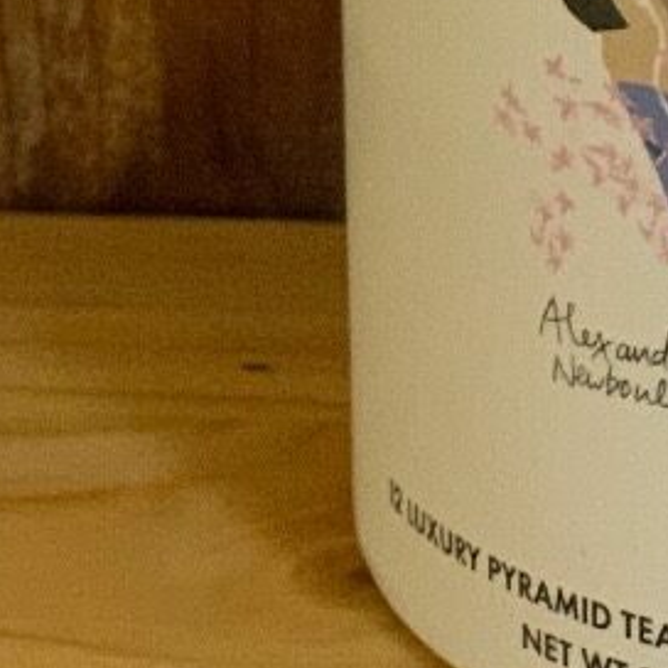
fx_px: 4912
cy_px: -603
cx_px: 1088
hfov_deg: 7.6
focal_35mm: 225
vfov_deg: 7.5
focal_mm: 6
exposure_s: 1/60
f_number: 2.4
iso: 400
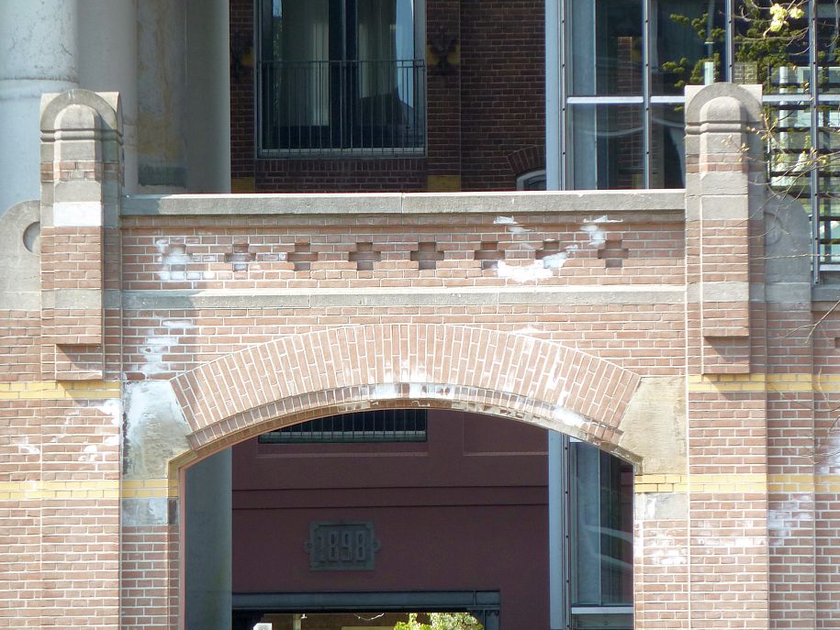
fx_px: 7550
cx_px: 404
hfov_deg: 6.4
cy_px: 333
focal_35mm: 311
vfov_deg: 4.8
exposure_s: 1/125
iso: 125
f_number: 4.8
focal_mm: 45.7
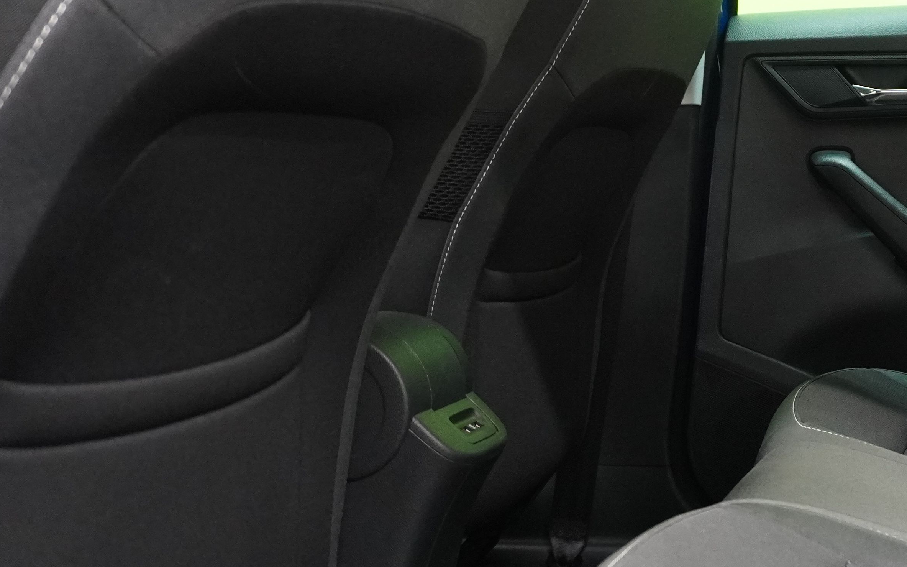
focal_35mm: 62
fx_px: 1532
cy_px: 274
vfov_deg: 21.0
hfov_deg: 30.3
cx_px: 943
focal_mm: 16
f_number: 3.5
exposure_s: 1/30
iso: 2000
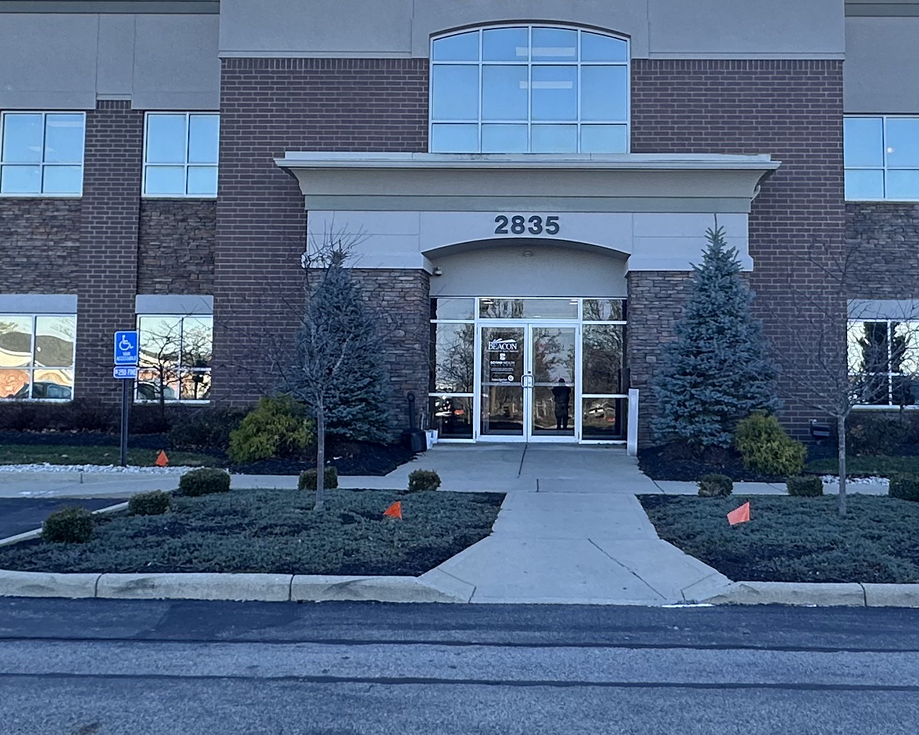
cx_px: 540
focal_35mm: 41
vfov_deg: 36.3
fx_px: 1115
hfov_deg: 44.6
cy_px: 289
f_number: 2.2
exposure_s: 1/485
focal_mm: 2.22
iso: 40
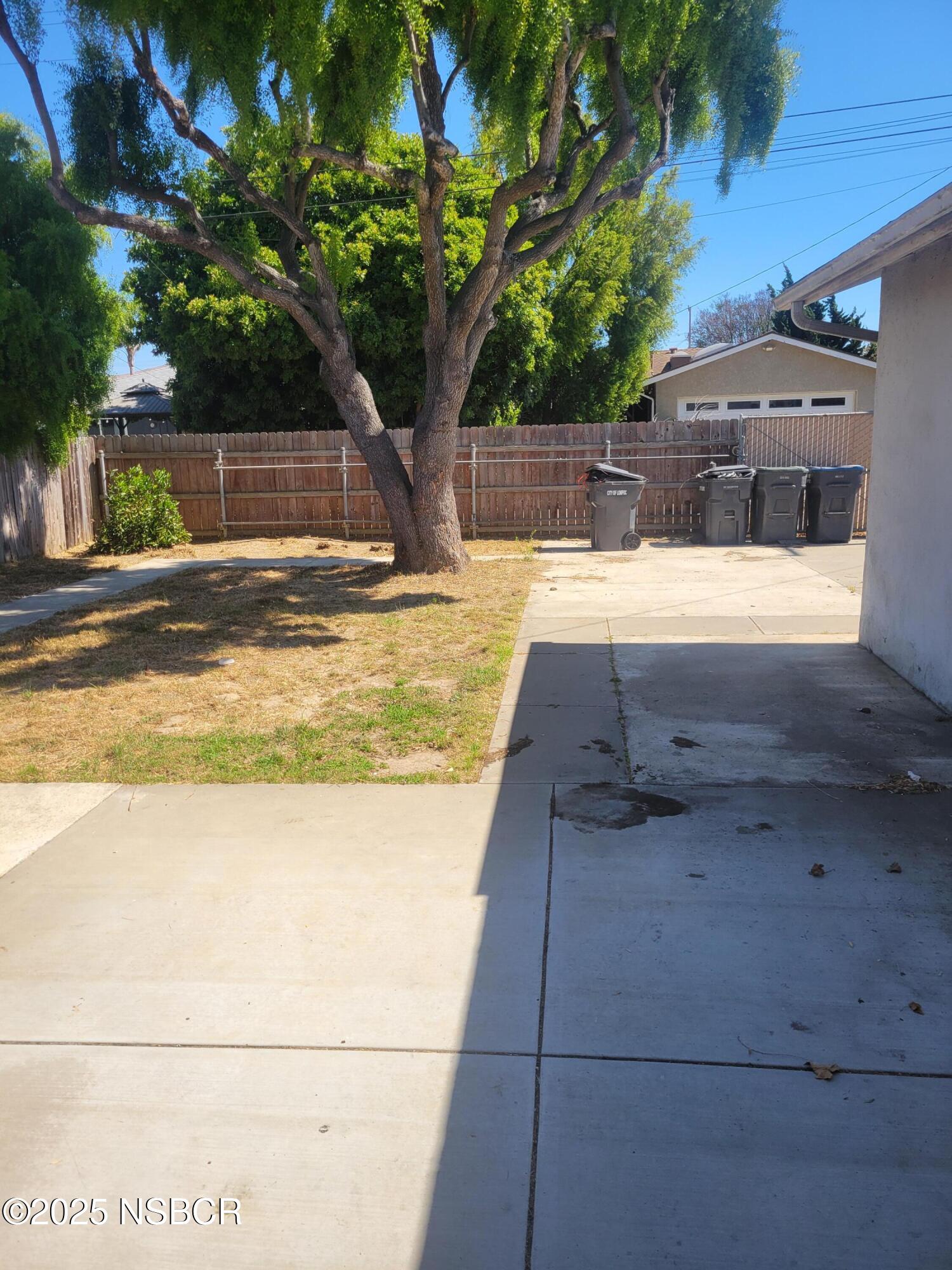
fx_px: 953
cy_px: 635
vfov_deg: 67.3
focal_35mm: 26
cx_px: 476
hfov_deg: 53.1
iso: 40
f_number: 1.8
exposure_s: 1/1645
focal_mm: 5.4
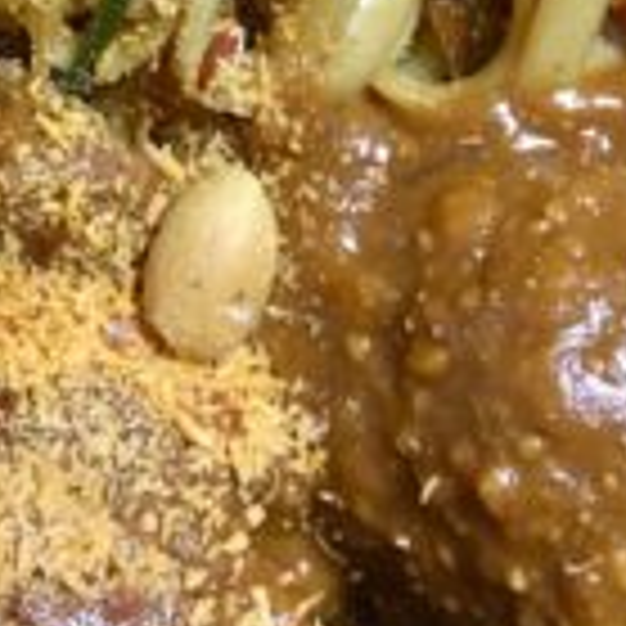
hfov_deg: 19.9
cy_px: -209
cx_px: 104
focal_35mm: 86
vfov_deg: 18.6
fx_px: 1760
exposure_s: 1/33
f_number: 2.2
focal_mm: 4.15
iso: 200
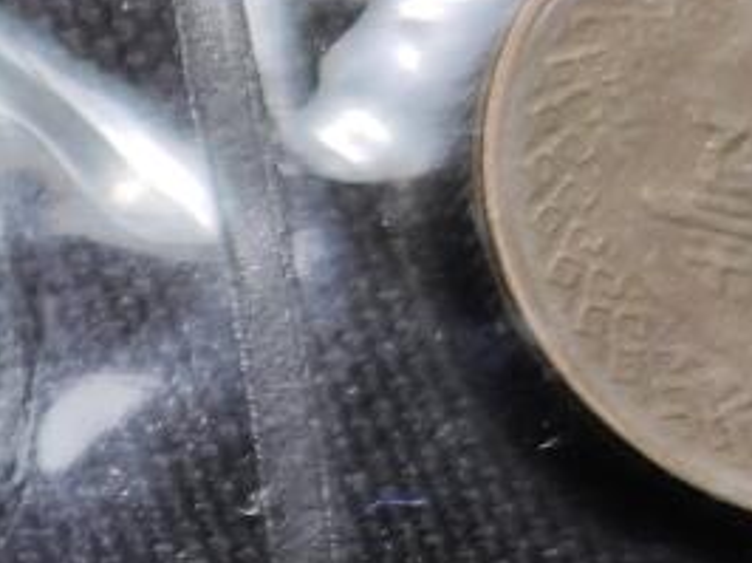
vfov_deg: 5.6
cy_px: 1265
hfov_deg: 7.1
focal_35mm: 258
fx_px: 5600
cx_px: -1196
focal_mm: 5.84
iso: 50
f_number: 1.6
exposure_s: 1/100
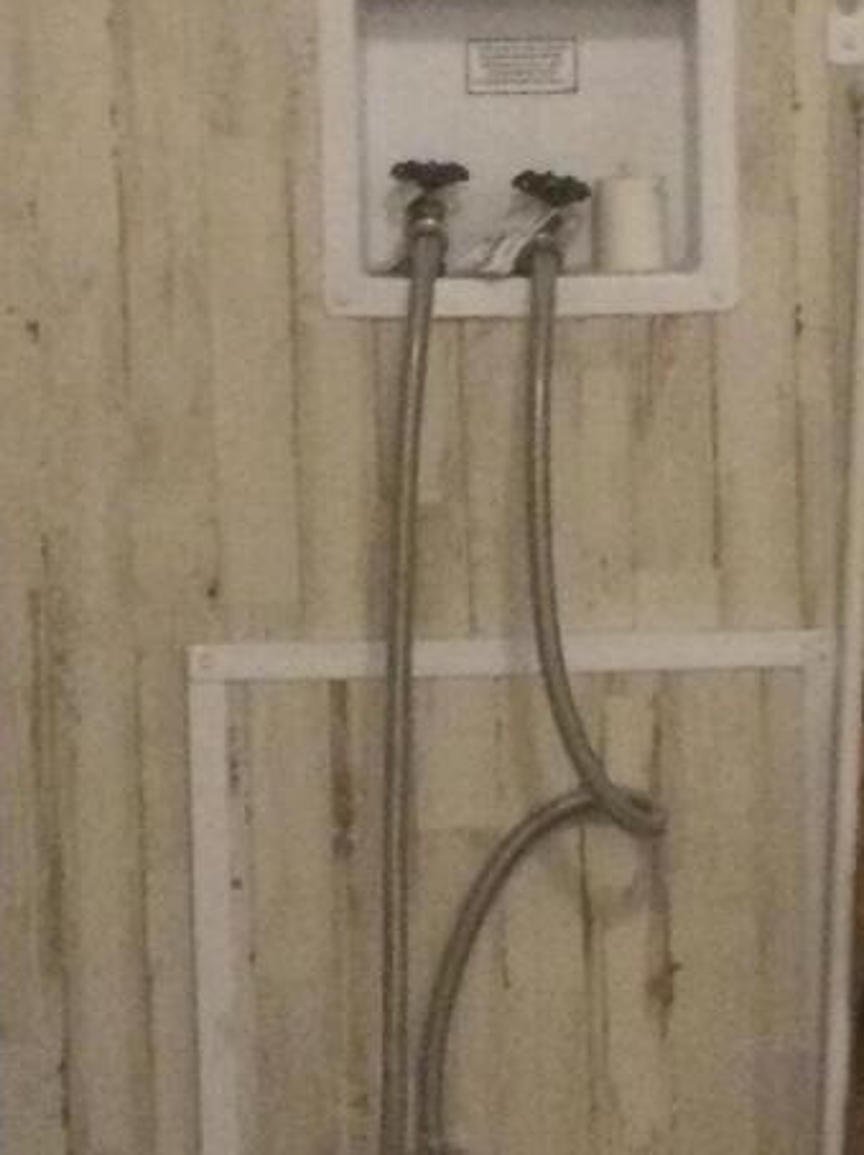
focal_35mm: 137
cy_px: 441
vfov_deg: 14.4
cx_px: 790
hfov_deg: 10.7
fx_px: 4566
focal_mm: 3.3
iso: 250
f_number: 2.4
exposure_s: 1/15
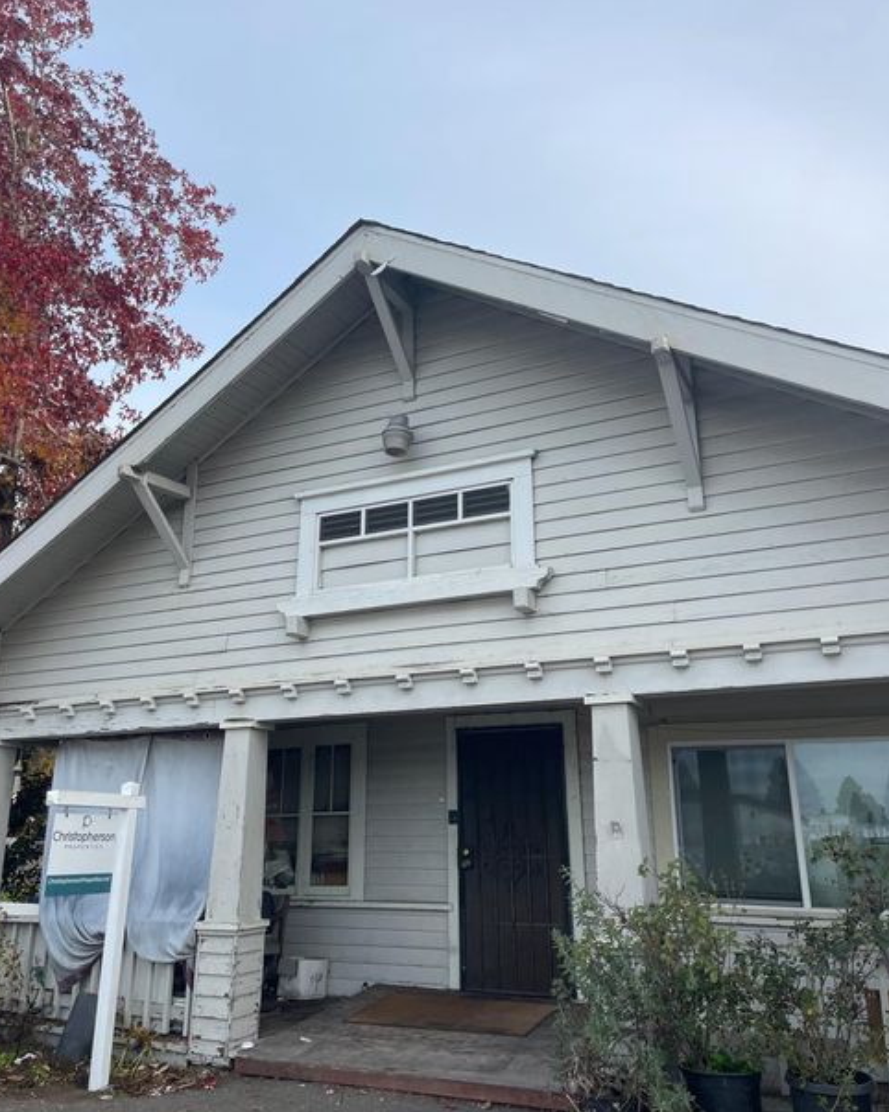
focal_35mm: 27
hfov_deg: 53.2
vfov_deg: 64.1
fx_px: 888
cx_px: 441
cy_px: 549
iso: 32
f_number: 1.6
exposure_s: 1/2083
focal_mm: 5.1
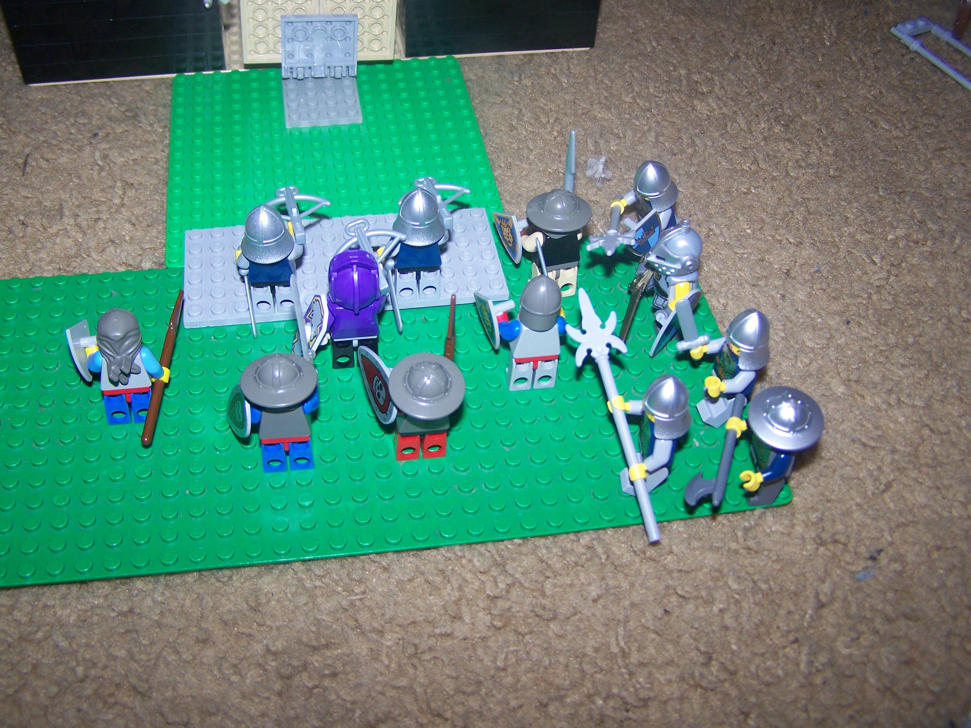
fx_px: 1066
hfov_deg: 49.0
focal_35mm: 38
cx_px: 486
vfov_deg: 37.7
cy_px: 364
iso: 80
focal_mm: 6.3
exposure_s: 1/60
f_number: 2.8
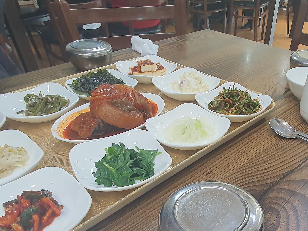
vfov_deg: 44.9
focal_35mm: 29
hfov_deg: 59.9
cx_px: 211
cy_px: 196
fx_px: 258
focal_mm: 1.8
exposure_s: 1/60
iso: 160
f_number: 2.2
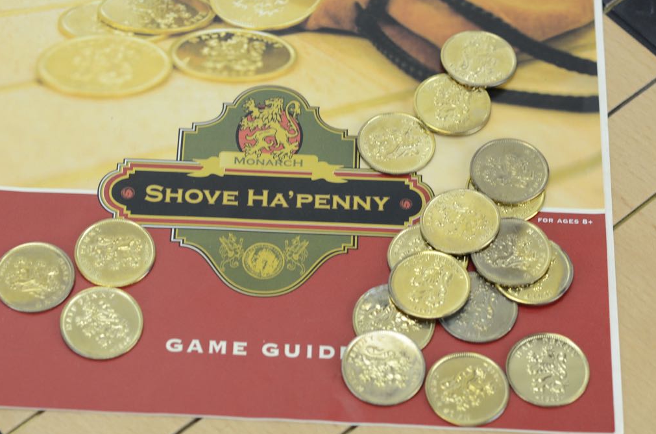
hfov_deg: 18.0
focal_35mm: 114
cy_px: 199
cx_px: 278
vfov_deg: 12.0
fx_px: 2072
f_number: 5.6
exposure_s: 1/125
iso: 500
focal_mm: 60
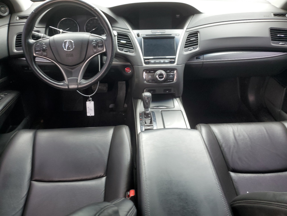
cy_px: 108
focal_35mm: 26
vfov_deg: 53.1
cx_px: 144
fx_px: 216
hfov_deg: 67.3
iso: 78
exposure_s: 1/60.2
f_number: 1.5
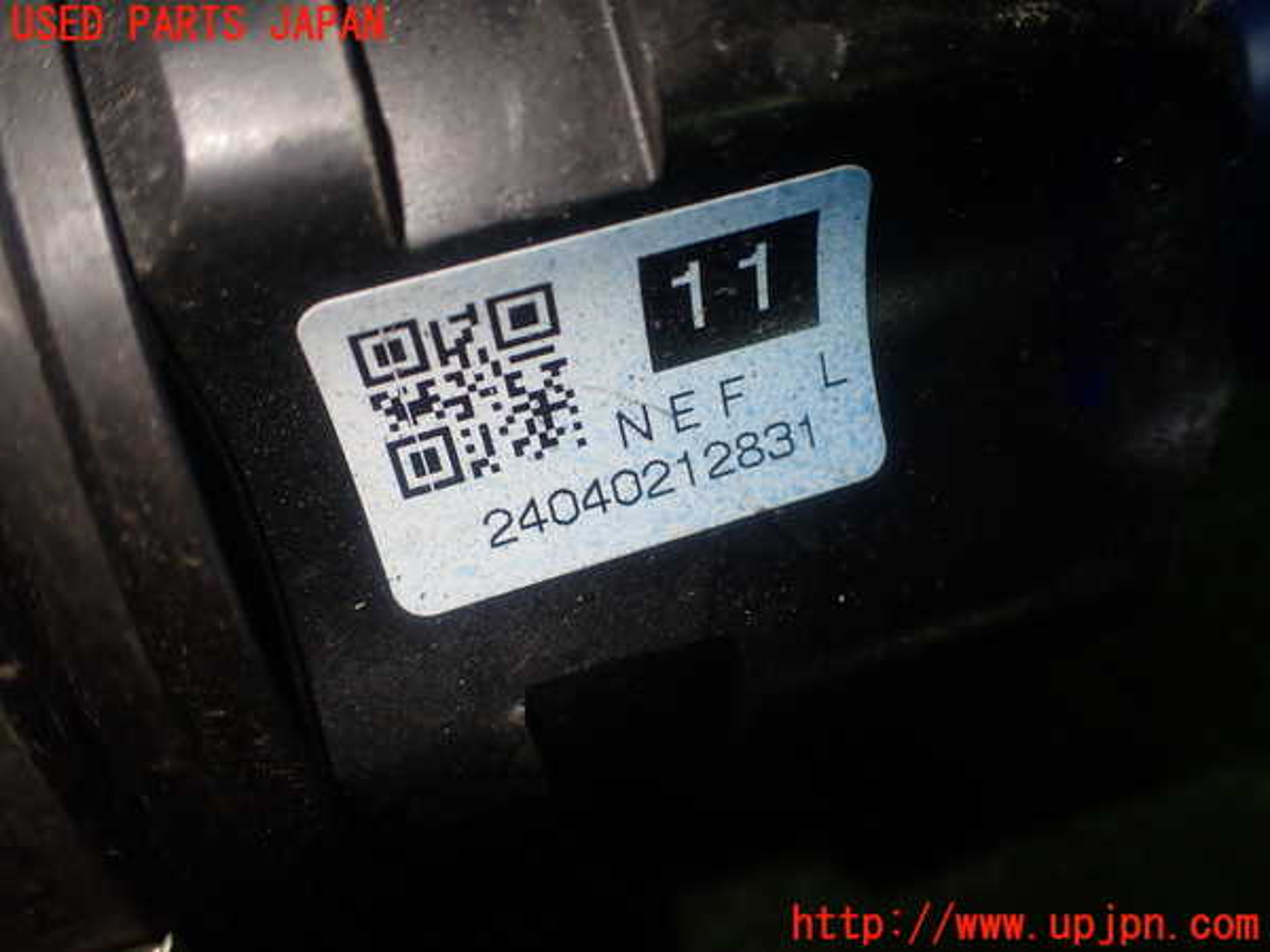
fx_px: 1101
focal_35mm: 30
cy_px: 476
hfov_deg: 60.0
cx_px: 635
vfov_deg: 46.8
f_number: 2.3
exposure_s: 1/125
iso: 160
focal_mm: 5.4
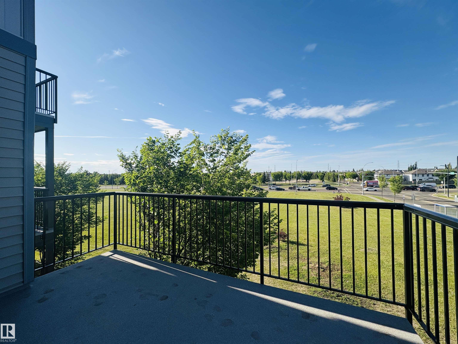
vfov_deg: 85.7
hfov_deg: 102.1
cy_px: 172
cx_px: 229
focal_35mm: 14
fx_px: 185
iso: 50
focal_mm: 2.22
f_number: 2.2
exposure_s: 1/1832
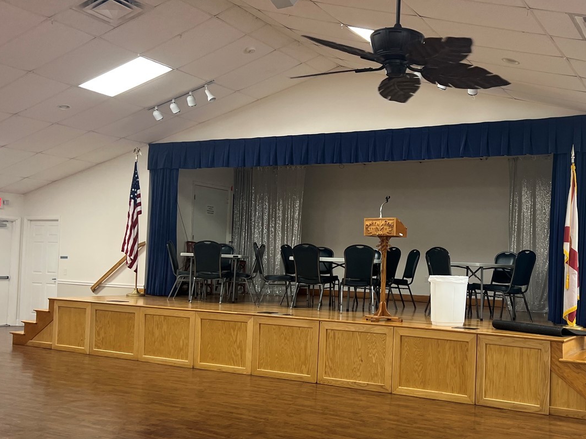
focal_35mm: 39
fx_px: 660
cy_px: 244
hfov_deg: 47.1
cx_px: 392
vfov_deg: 36.8
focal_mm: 5.7
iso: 100
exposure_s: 1/120
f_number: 1.5
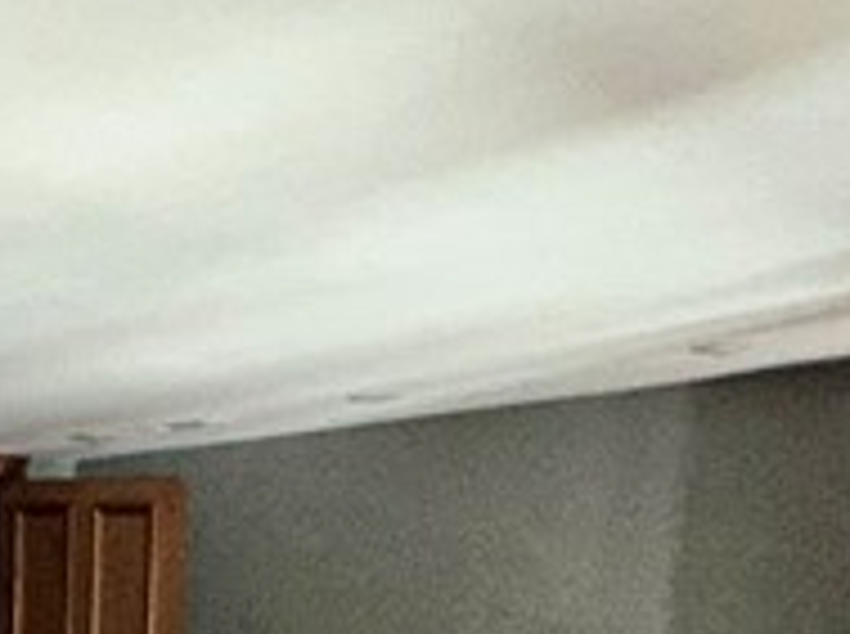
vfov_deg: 17.5
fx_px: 1863
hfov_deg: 24.7
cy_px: 922
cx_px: 27
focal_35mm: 76
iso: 400
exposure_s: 1/60
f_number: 2.2
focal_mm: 2.22
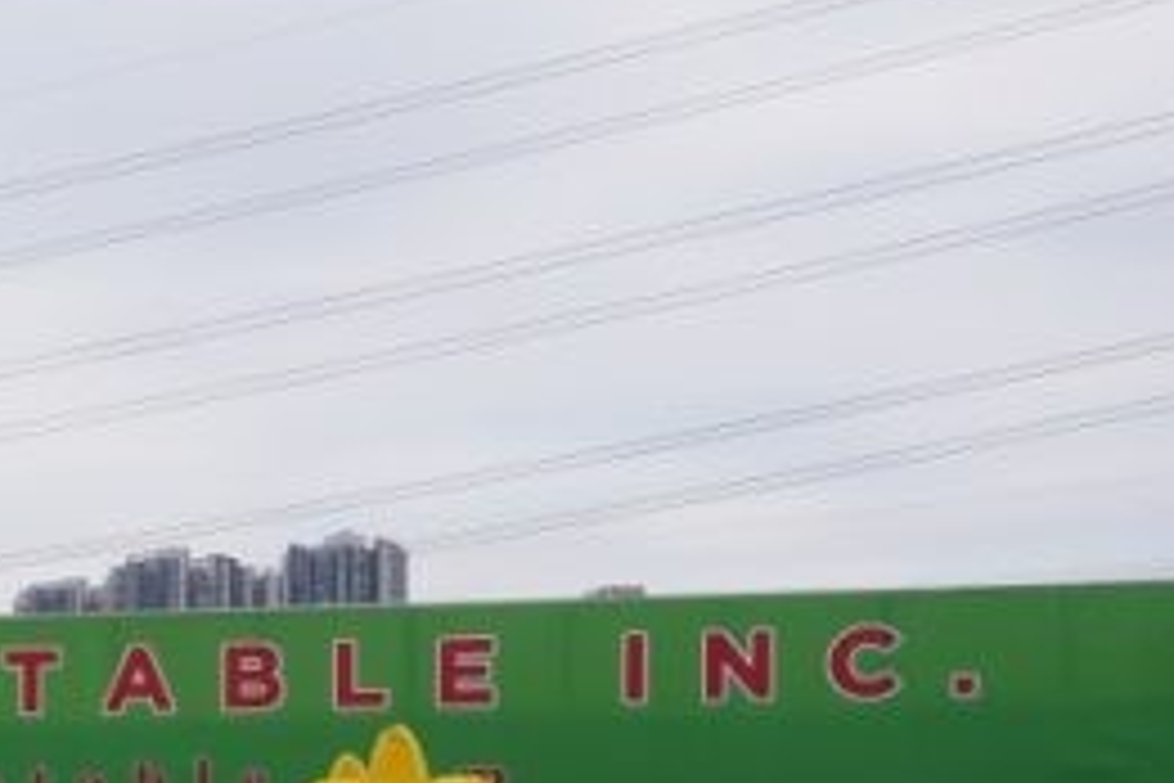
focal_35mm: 94
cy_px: 965
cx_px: -684
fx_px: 3065
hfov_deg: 18.6
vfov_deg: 14.1
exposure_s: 1/160
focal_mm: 16
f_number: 8
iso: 100
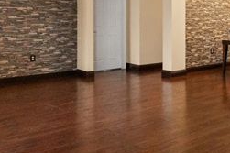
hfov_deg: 35.8
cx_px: 264
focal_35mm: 45
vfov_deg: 28.6
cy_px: 13
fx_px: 287
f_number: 5.6
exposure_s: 1/250
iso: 5000
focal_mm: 16
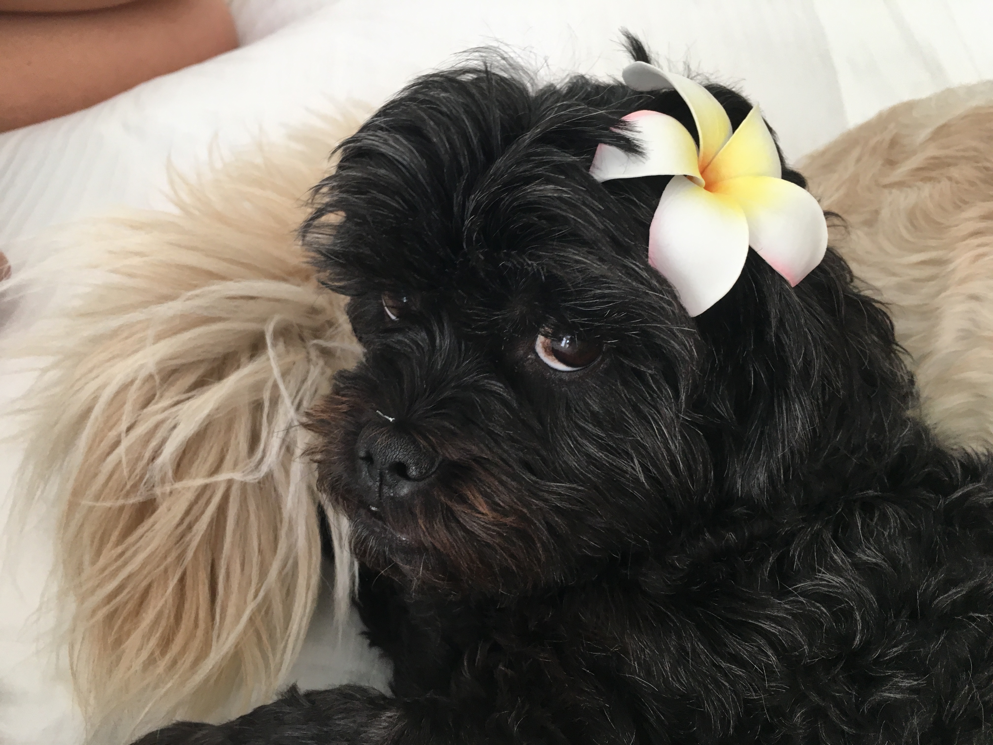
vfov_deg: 48.2
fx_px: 832
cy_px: 372
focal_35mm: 29
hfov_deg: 61.7
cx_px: 496
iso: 40
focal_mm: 4.15
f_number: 2.2
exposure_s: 1/30
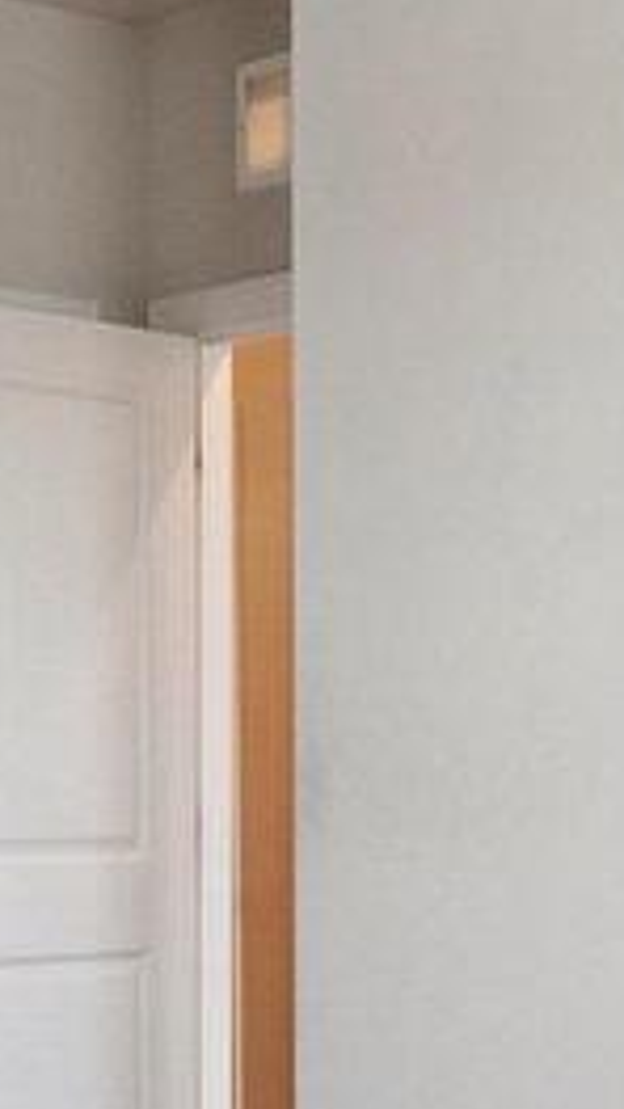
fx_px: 2529
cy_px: 873
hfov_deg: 13.9
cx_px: -4
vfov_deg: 24.4
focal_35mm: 86
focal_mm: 10
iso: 400
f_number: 5.6
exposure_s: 1/80
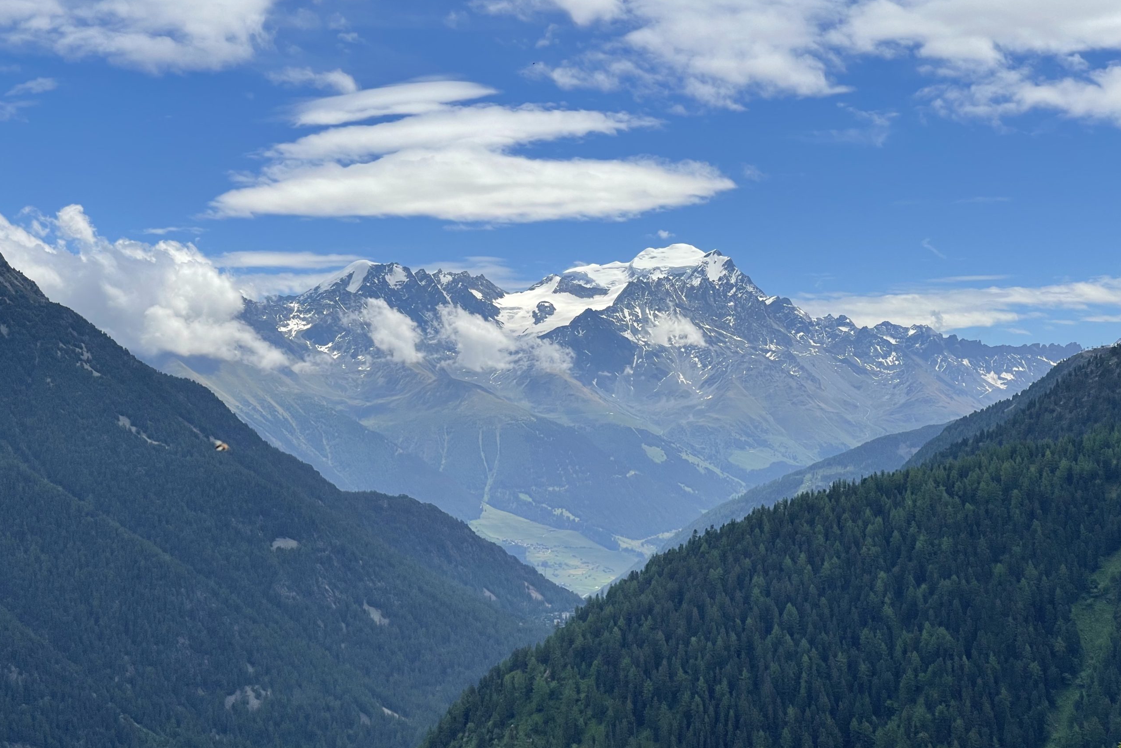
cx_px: 562
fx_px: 2086
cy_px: 390
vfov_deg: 20.3
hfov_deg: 30.1
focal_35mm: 67
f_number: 2.2
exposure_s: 1/2421
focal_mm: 7.5
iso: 20
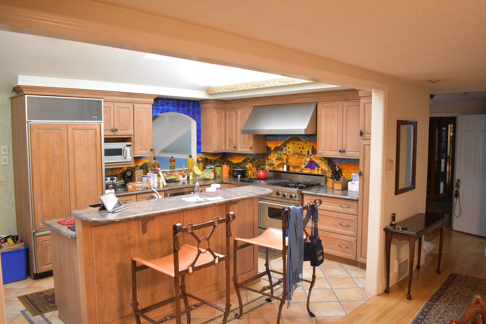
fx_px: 364
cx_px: 243
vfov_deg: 47.9
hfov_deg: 67.4
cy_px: 162
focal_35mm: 27
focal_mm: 18
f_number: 3.5
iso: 1600
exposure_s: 1/30
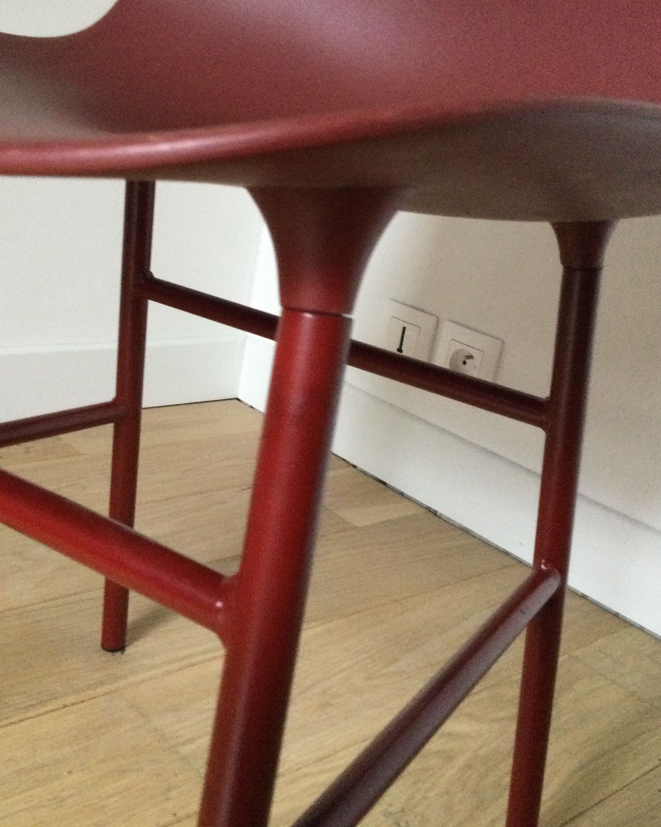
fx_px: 1003
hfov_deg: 36.4
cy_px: 350
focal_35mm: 41
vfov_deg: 44.7
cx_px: 287
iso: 200
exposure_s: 1/25
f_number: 2.4
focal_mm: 3.3
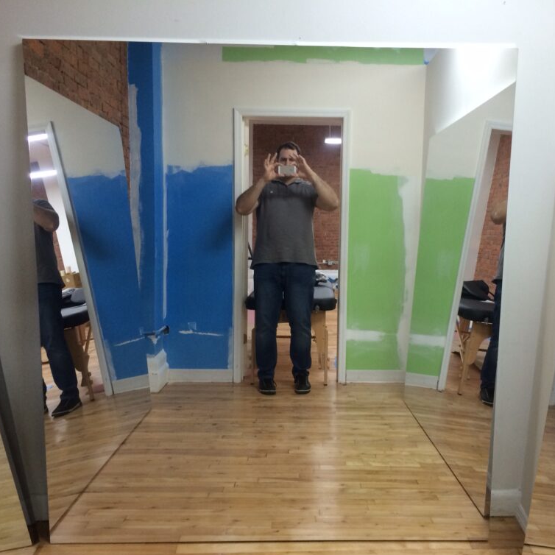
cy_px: 282
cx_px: 311
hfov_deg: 46.0
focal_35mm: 36
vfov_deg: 46.0
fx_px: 653
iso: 125
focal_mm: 4.12
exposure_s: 1/30
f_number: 2.2
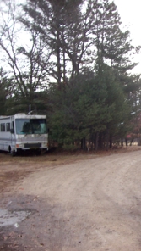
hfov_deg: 21.7
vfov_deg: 39.1
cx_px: 149
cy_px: 126
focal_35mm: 53
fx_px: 351
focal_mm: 6
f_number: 2.7
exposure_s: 1/233
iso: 80
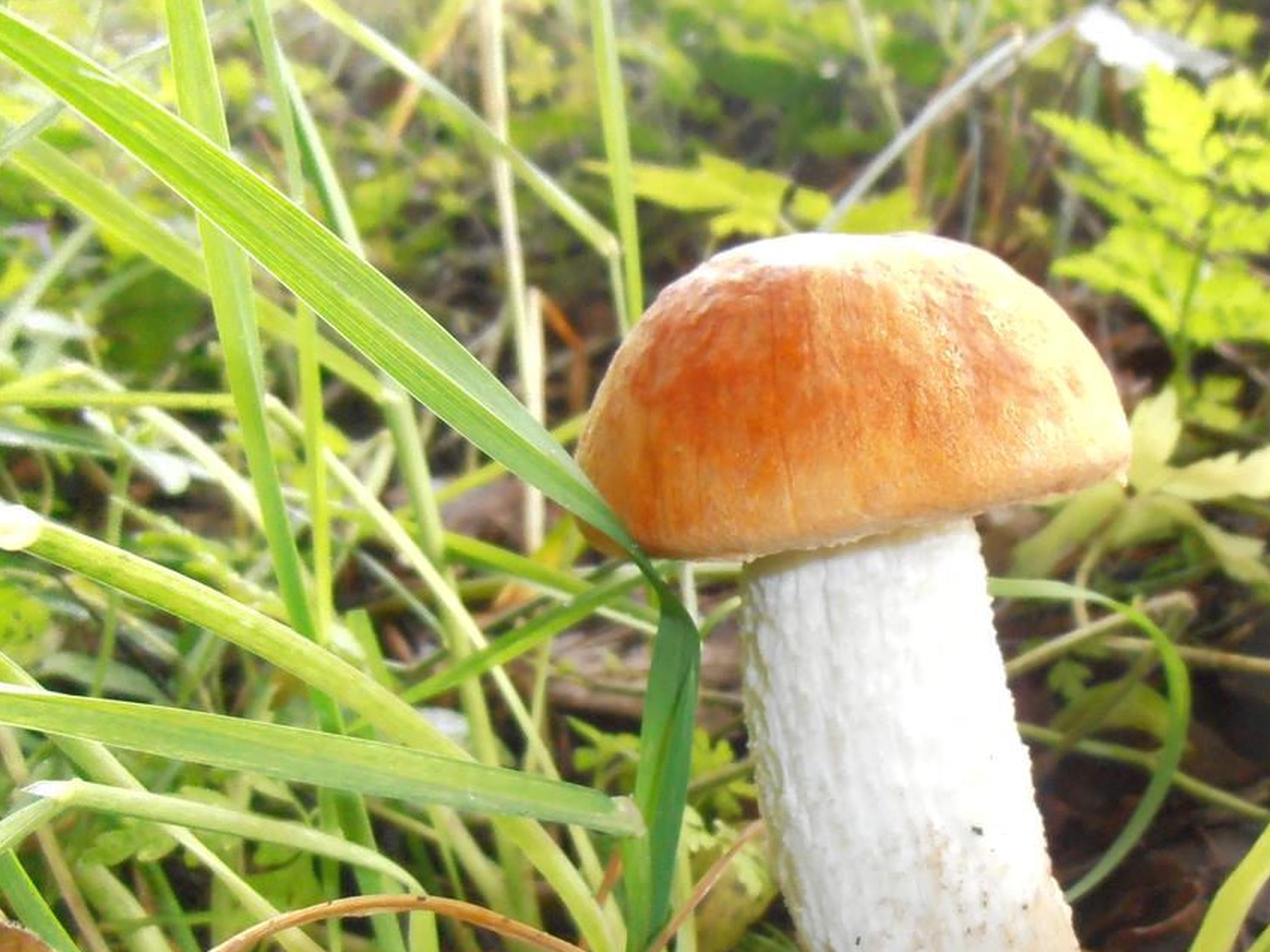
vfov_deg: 41.0
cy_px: 670
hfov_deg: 52.7
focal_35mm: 34
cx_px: 867
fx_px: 1247
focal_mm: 4.2
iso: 800
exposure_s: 1/200
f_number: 3
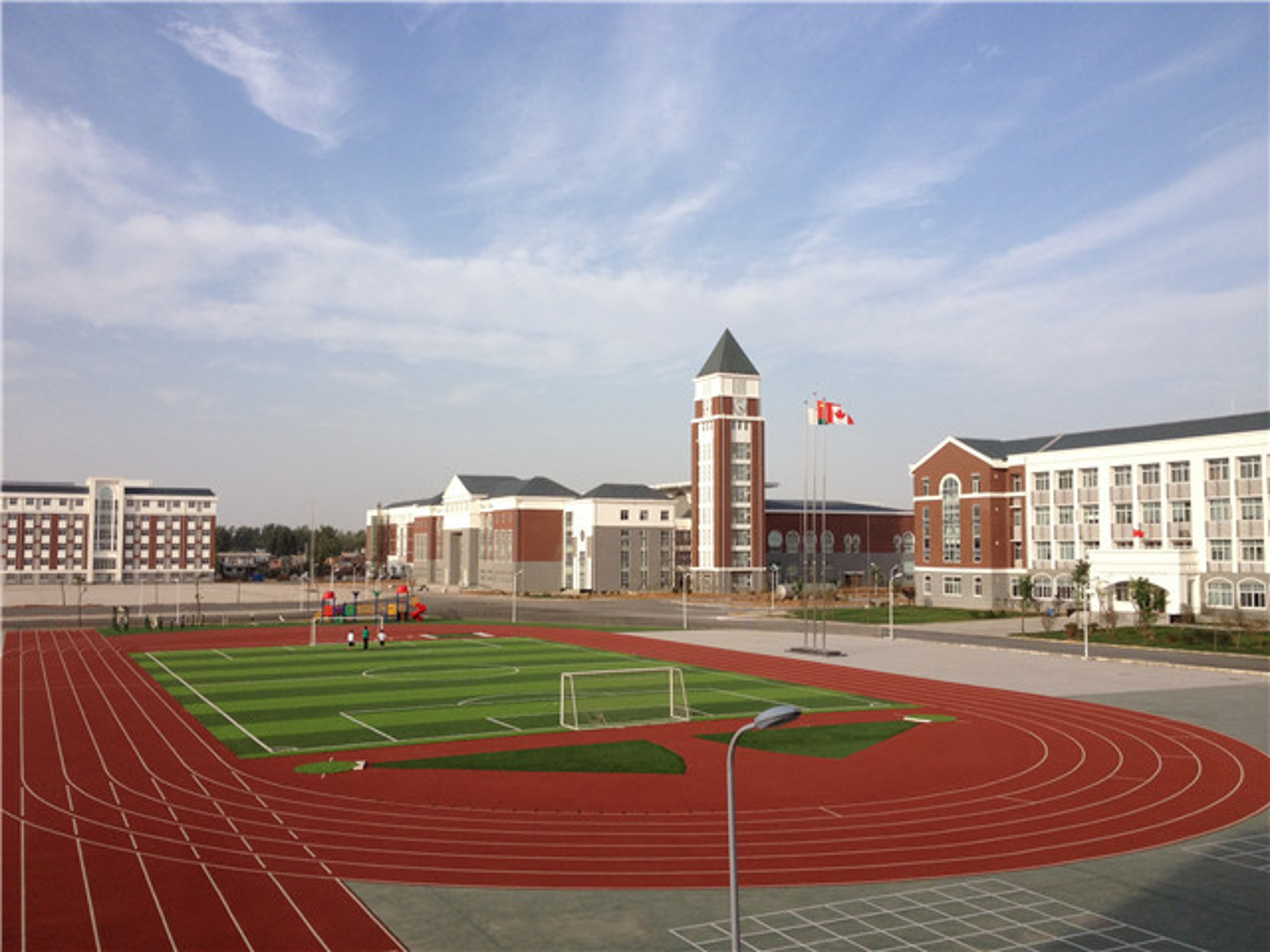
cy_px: 476
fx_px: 1284
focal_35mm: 35
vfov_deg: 40.7
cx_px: 635
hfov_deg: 52.6
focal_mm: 4.28
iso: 64
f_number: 2.4
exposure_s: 1/1346
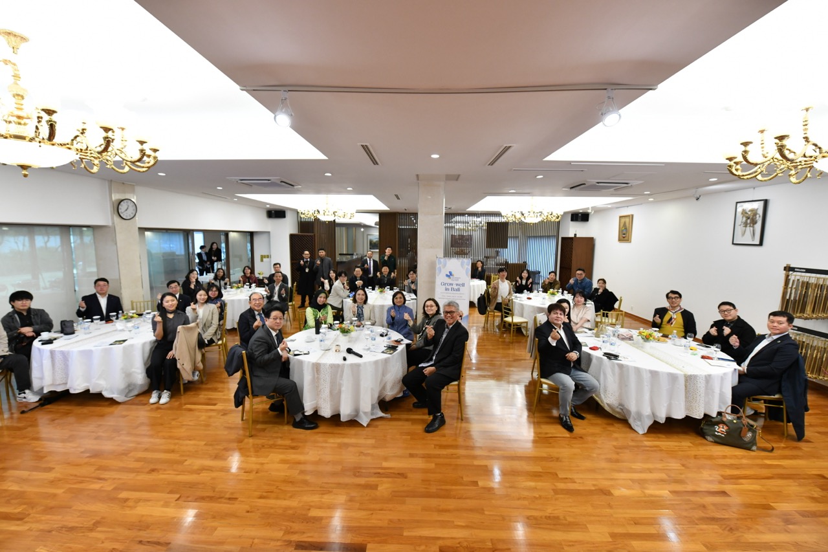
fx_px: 322
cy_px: 276
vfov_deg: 81.2
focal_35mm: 14
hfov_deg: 104.3
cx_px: 414
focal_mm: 14
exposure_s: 1/125
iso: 2000
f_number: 4.5
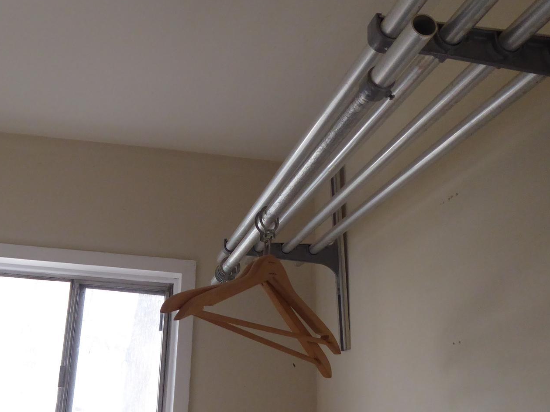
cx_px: 170
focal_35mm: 39
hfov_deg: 46.9
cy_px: 224
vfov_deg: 36.8
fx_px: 620
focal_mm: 4.3
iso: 320
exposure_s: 1/60
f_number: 3.3
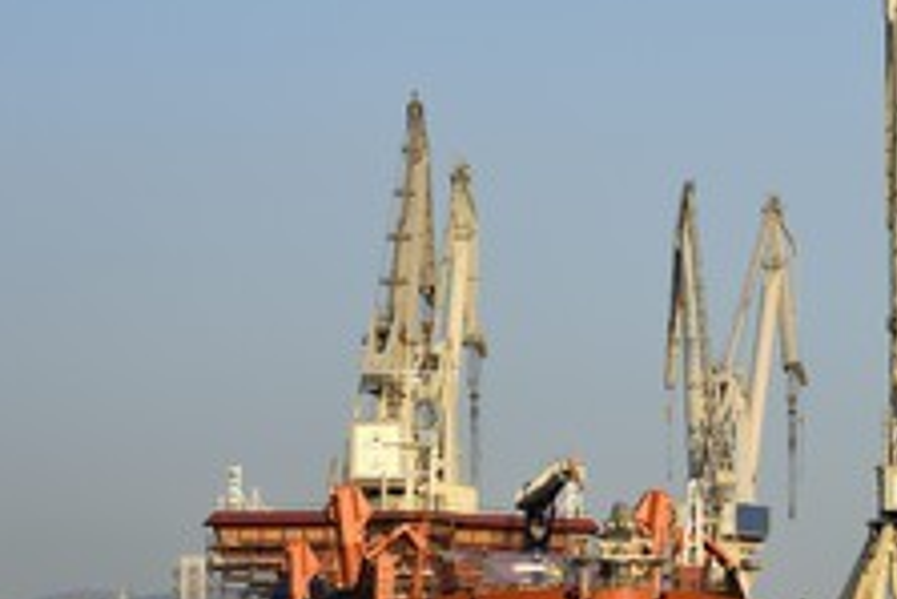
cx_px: 732
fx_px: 5161
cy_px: 342
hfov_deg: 9.9
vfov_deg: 6.6
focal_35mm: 207
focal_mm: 110
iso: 200
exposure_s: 1/800
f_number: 6.3
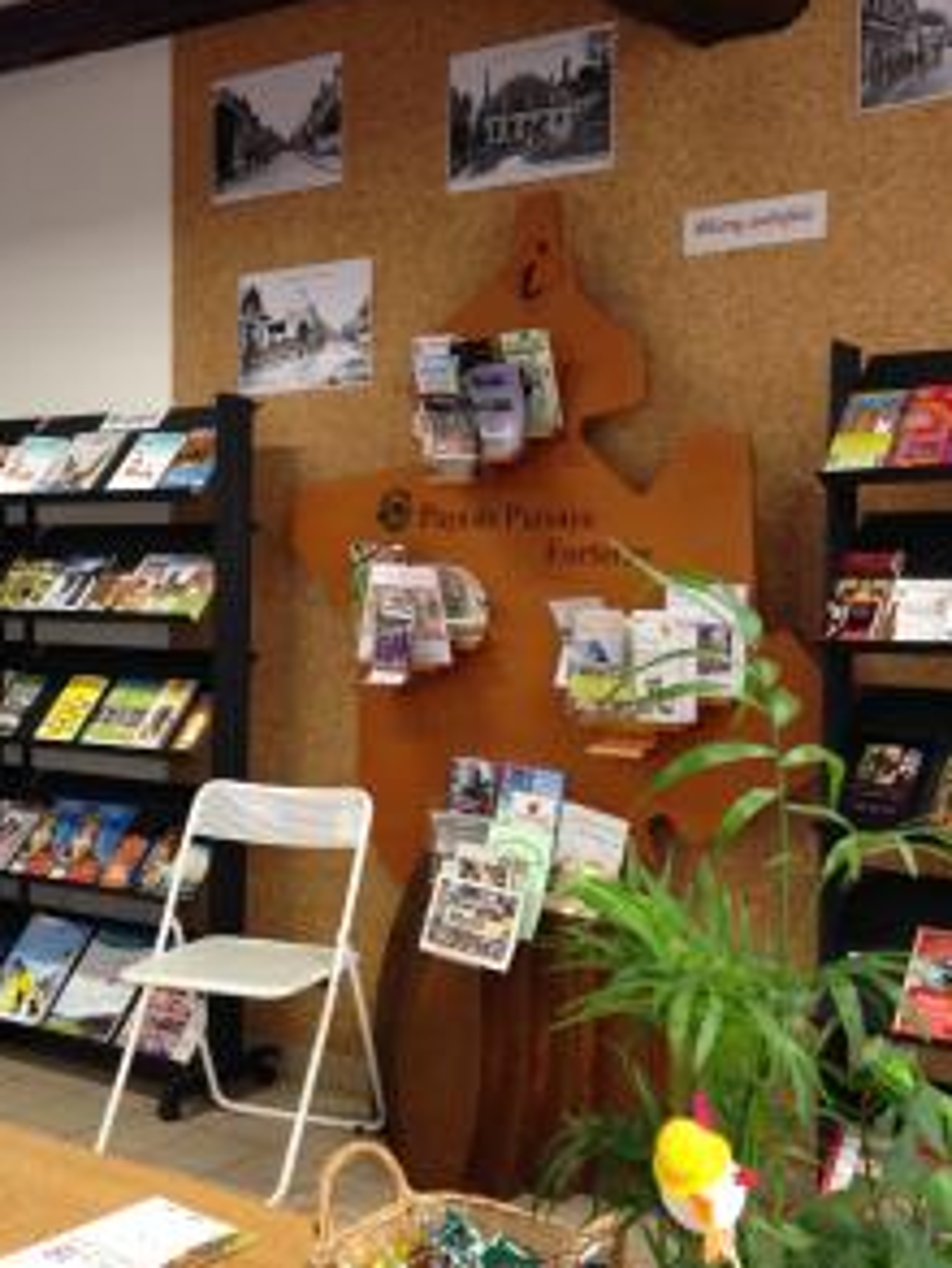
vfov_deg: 42.1
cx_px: 411
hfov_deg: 32.2
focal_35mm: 45
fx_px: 1649
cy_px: 632
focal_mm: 4.12
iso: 125
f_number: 2.4
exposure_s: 1/20
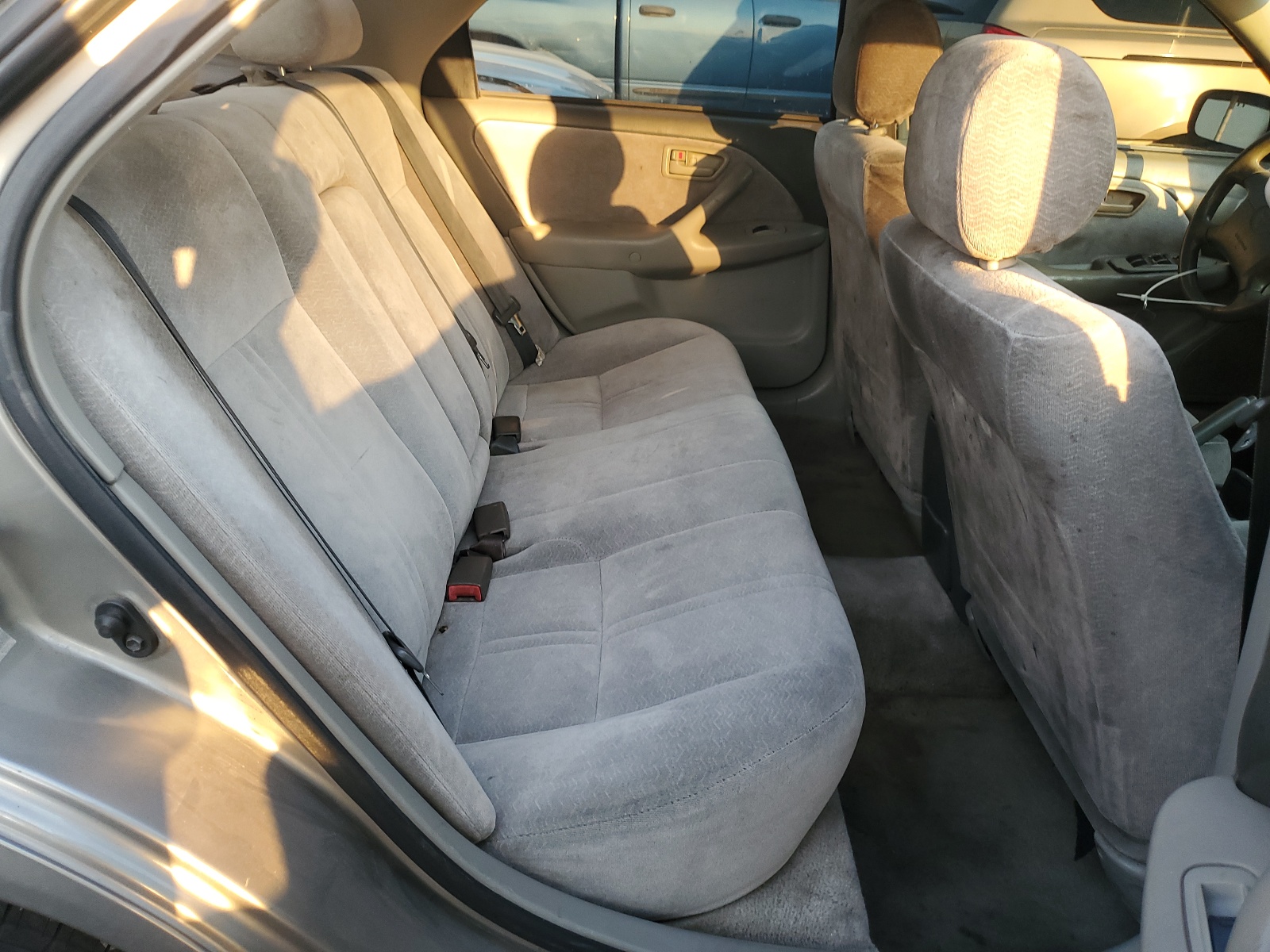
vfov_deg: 53.1
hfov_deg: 67.3
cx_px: 635
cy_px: 476
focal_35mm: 26
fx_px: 954
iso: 58
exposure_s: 1/120
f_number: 1.5
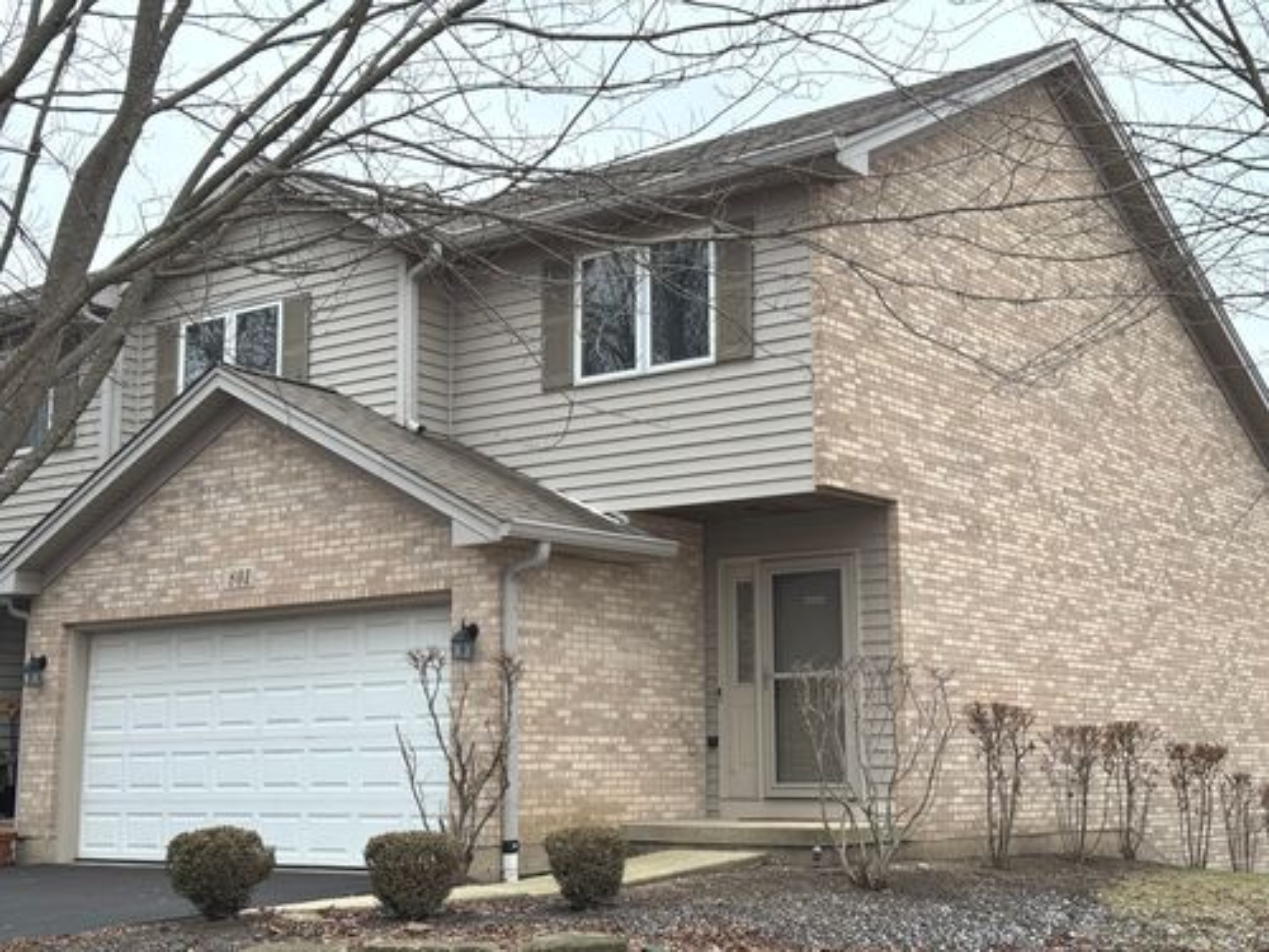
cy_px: 476
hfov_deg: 39.7
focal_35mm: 48
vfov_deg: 30.3
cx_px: 634
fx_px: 1760
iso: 80
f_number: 1.78
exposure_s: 1/172
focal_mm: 6.76
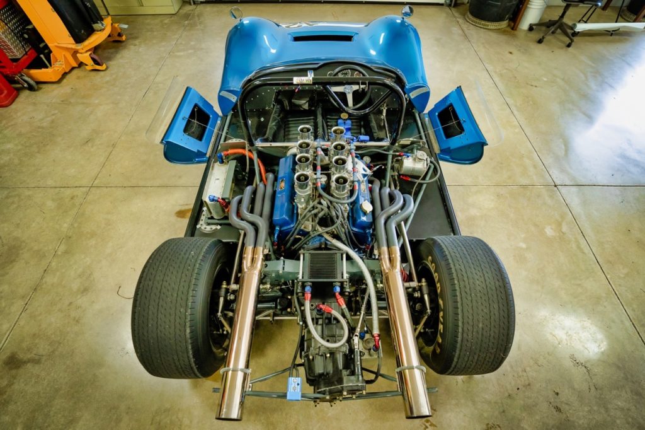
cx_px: 322
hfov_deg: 93.3
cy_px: 215
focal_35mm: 17
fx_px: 304
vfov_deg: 70.4
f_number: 4
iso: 1600
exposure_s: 1/400
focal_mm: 17
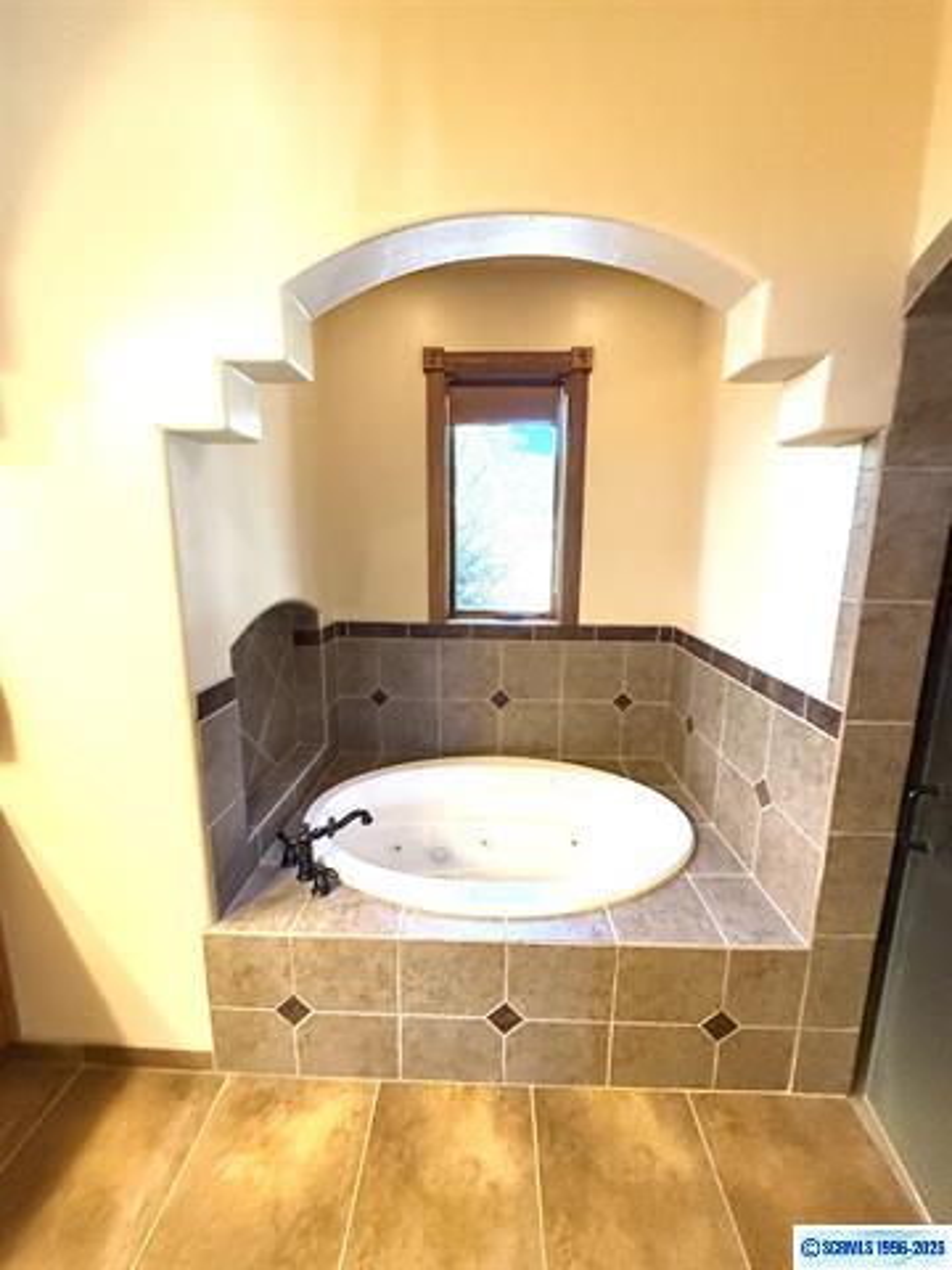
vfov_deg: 102.1
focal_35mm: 14
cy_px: 635
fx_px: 513
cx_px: 476
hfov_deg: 85.7
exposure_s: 1/120
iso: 640
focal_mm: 2.22
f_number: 2.2
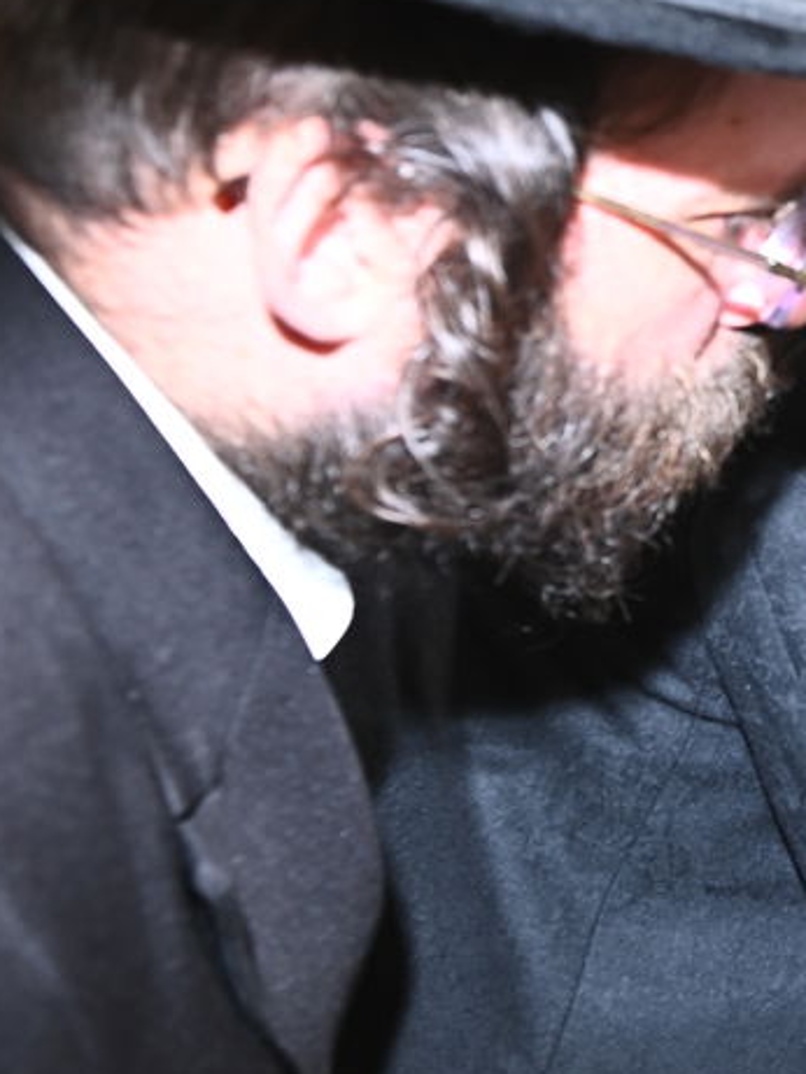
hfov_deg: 16.7
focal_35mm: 70
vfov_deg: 27.6
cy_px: 382
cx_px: 1542
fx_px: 2172
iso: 250
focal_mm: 24
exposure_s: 1/125
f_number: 5.6
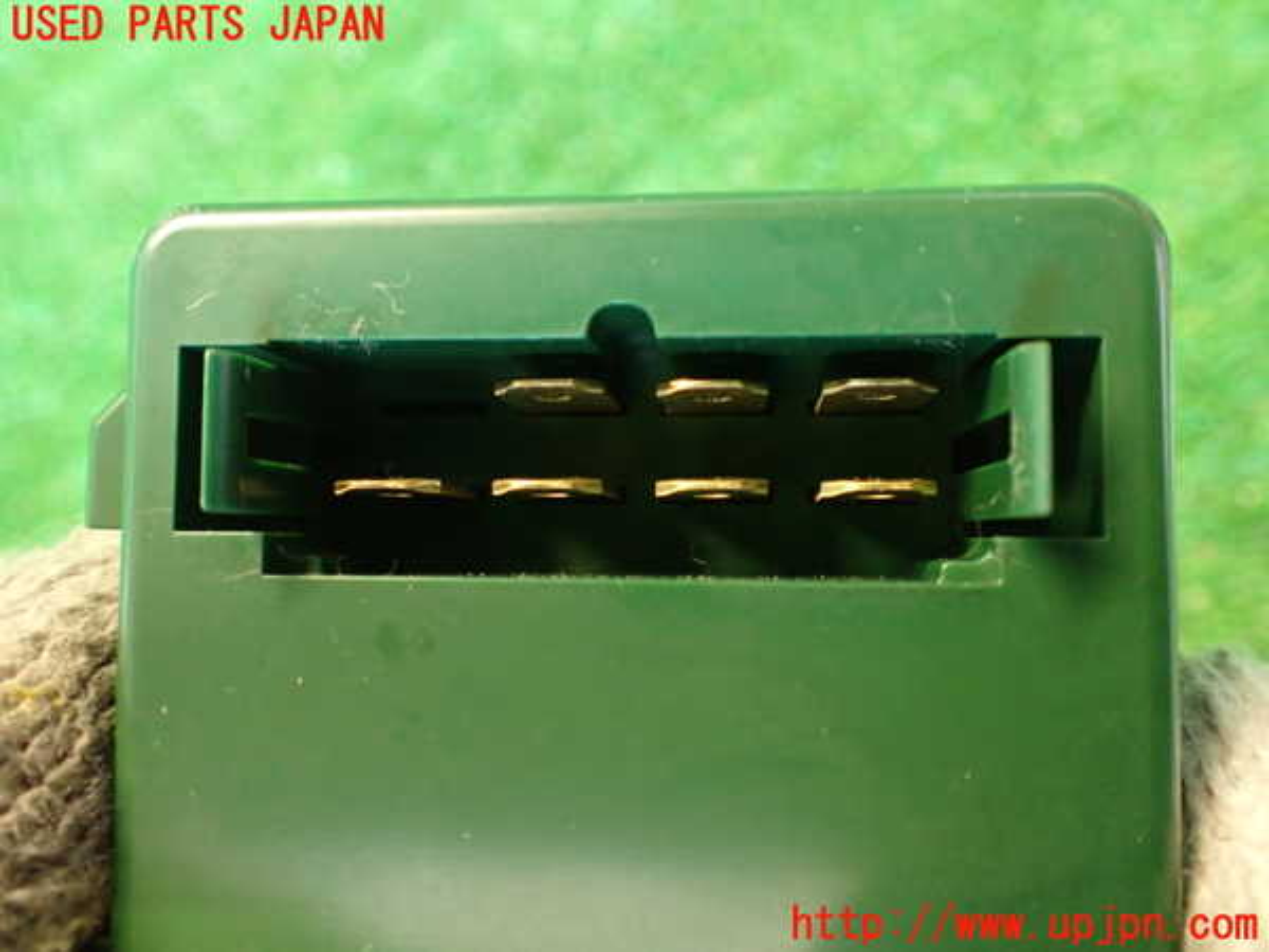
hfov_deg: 60.0
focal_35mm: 30
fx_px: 1100
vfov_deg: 46.8
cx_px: 634
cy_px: 476
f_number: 2.3
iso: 800
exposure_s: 1/30
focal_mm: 5.4
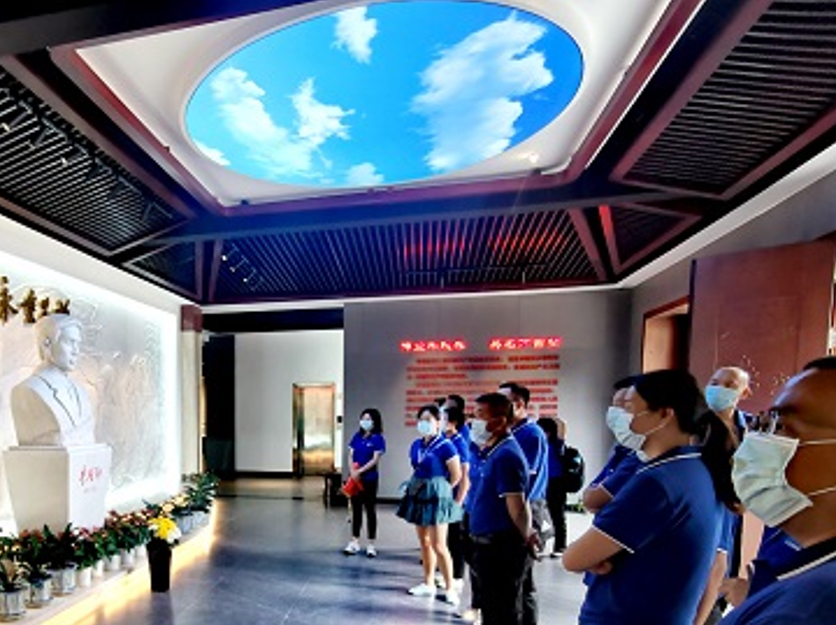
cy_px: 476
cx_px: 225
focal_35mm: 26
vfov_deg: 50.5
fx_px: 627
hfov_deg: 64.0
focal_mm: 2.26
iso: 100
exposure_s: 1/50
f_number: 2.2
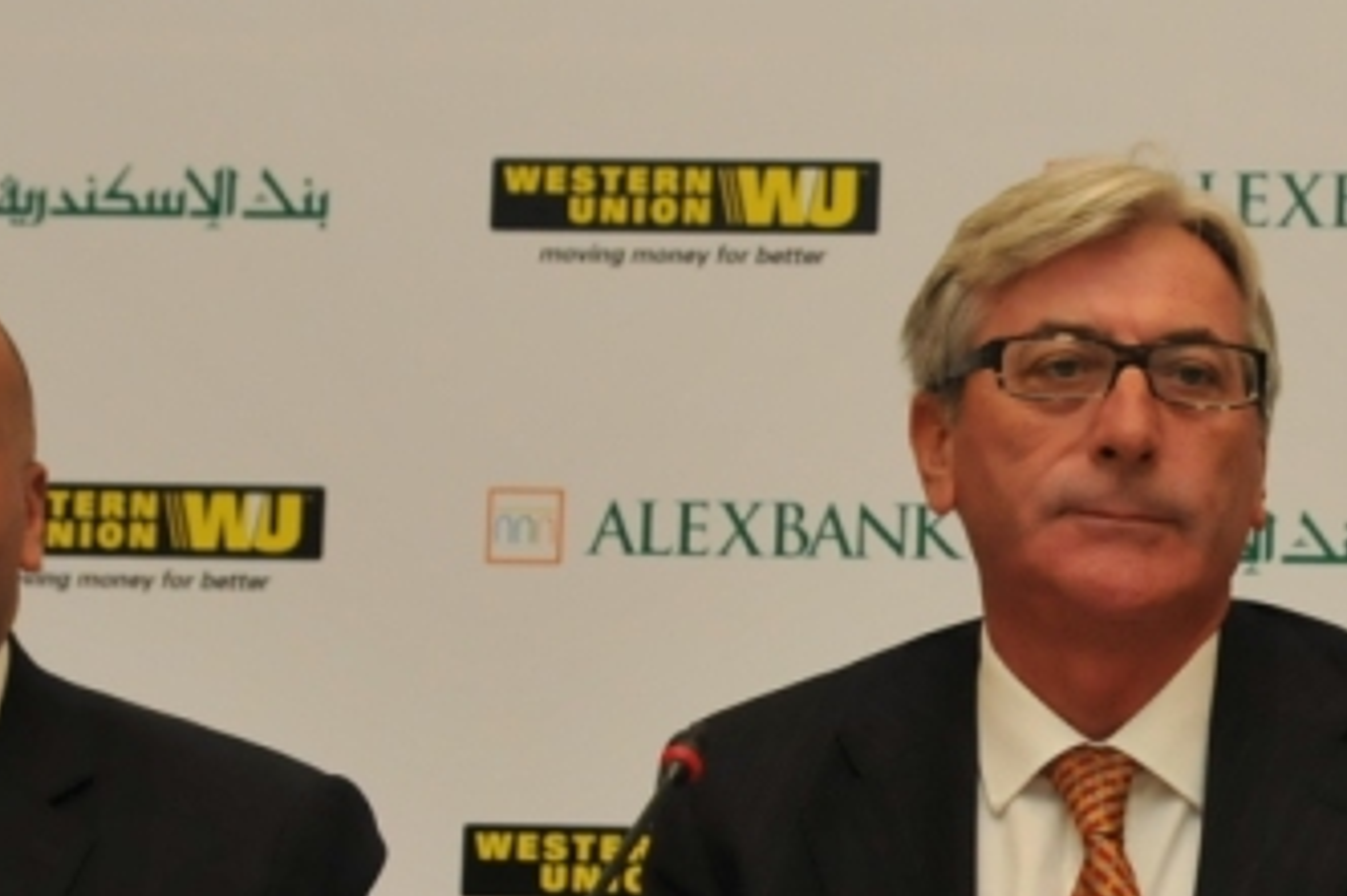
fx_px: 4151
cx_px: 1209
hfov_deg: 18.1
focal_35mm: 111
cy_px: 718
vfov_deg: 12.3
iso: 800
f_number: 4.5
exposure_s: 1/100
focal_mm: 24
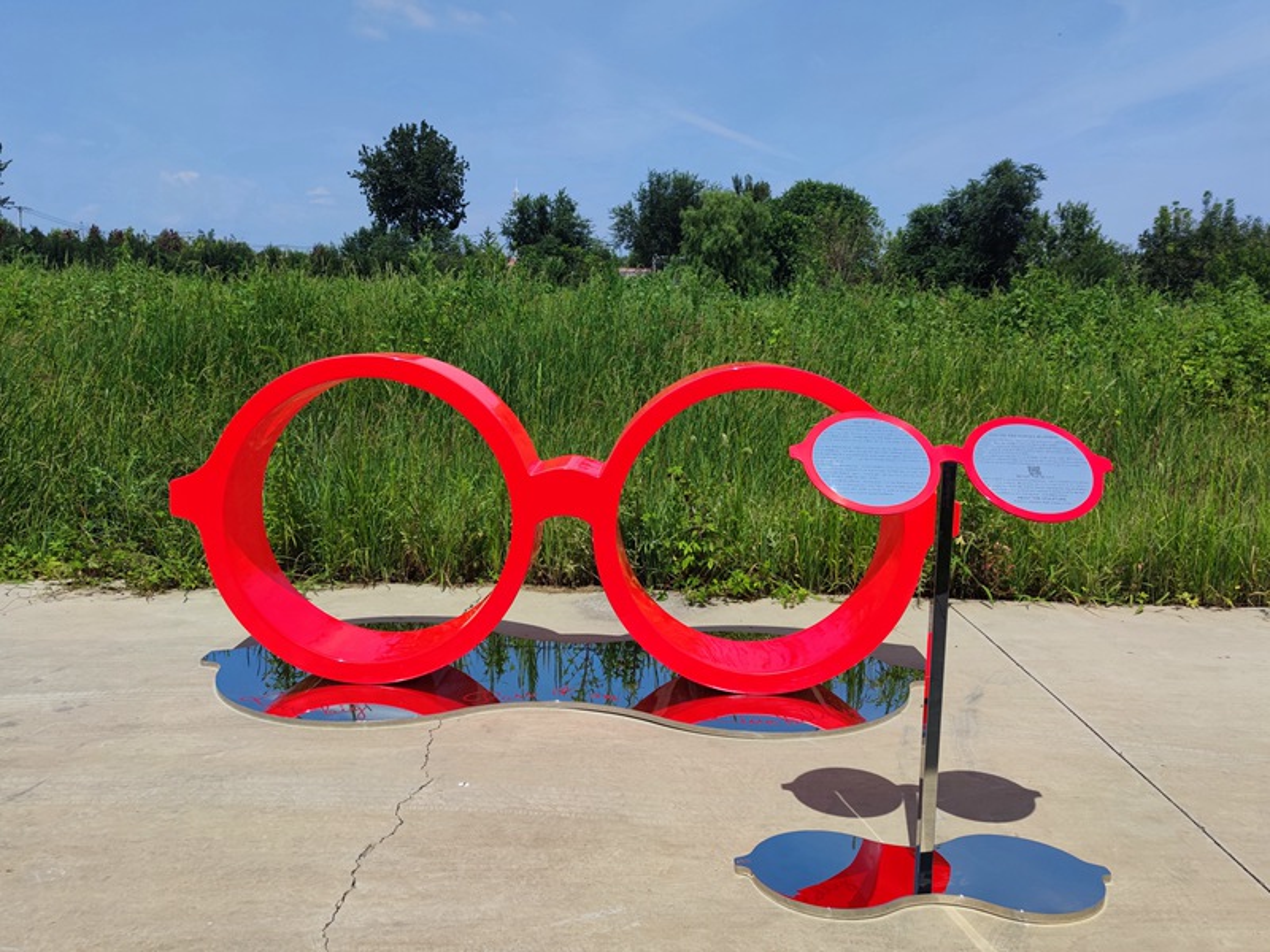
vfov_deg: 56.8
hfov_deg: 71.6
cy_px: 476
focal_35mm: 24
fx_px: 881
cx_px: 635
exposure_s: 1/3674
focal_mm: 6.72
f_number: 1.69
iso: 50
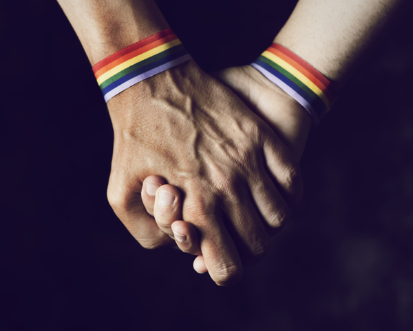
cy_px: 166
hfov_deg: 16.2
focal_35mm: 119
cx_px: 215
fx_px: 1455
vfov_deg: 13.0
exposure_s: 1/125
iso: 64
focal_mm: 105
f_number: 5.6
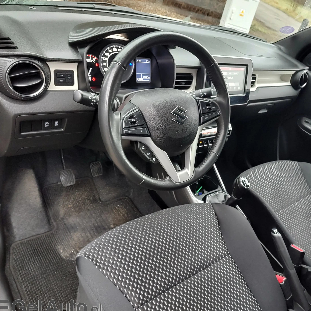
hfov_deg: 56.1
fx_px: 285
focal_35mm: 28
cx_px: 206
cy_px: 159
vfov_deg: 57.3
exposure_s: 1/33.3
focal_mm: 5.56
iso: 277
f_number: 1.8
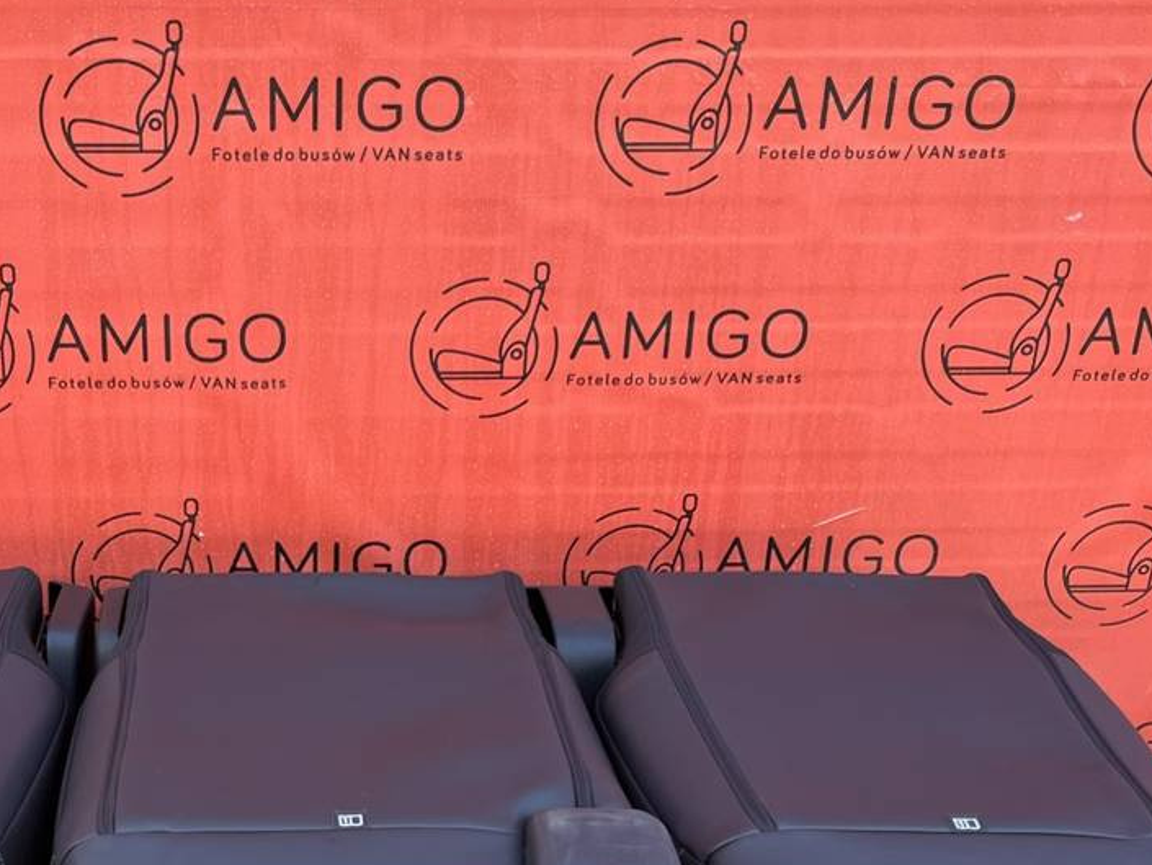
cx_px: 322
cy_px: 616
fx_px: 1964
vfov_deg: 24.6
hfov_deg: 32.2
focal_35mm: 59
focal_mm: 5.1
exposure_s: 1/134
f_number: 1.6
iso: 64
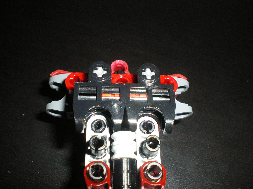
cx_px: 126
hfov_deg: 49.0
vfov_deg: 37.7
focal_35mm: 38
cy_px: 94
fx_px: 278
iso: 250
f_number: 4.6
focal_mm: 6.3
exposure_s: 1/50
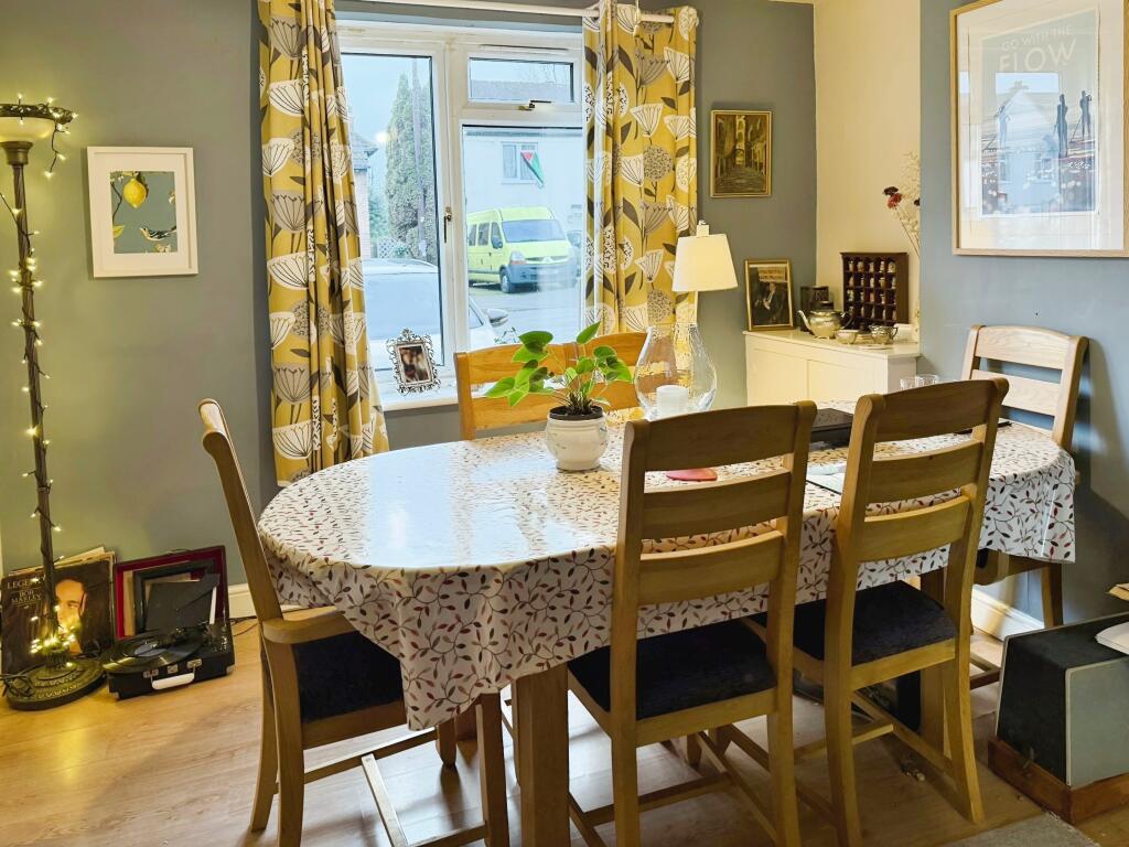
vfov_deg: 56.8
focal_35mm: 24
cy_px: 424
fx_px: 783
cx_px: 564
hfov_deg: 71.6
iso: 250
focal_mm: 6.76
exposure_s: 1/50
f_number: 1.78
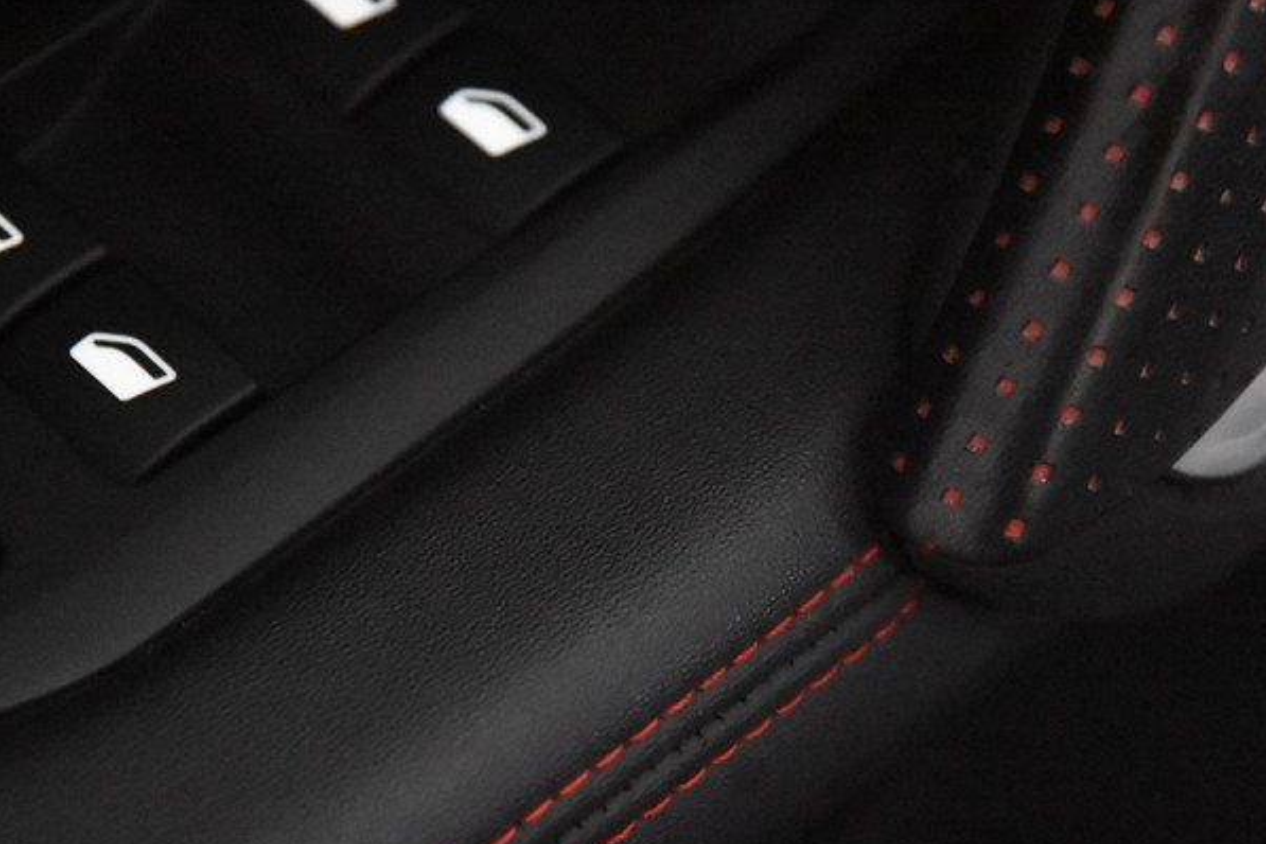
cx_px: 320
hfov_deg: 11.4
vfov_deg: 7.6
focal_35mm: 180
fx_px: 6330
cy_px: 309
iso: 12800
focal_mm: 70
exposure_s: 1/125
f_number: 4
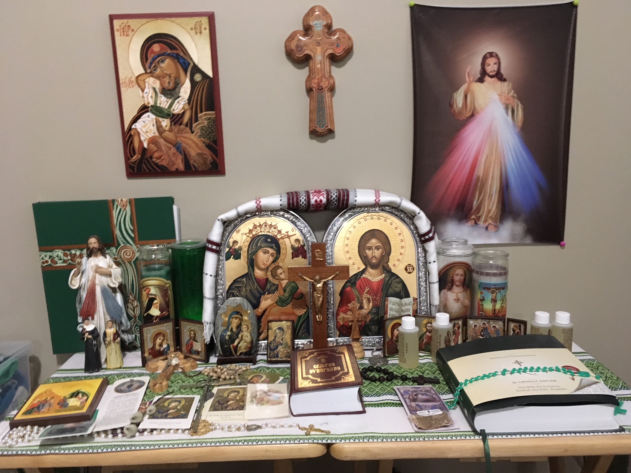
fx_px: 529
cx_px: 316
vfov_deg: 48.2
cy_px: 236
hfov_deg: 61.7
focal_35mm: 29
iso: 400
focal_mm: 4.15
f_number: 2.2
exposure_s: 1/15
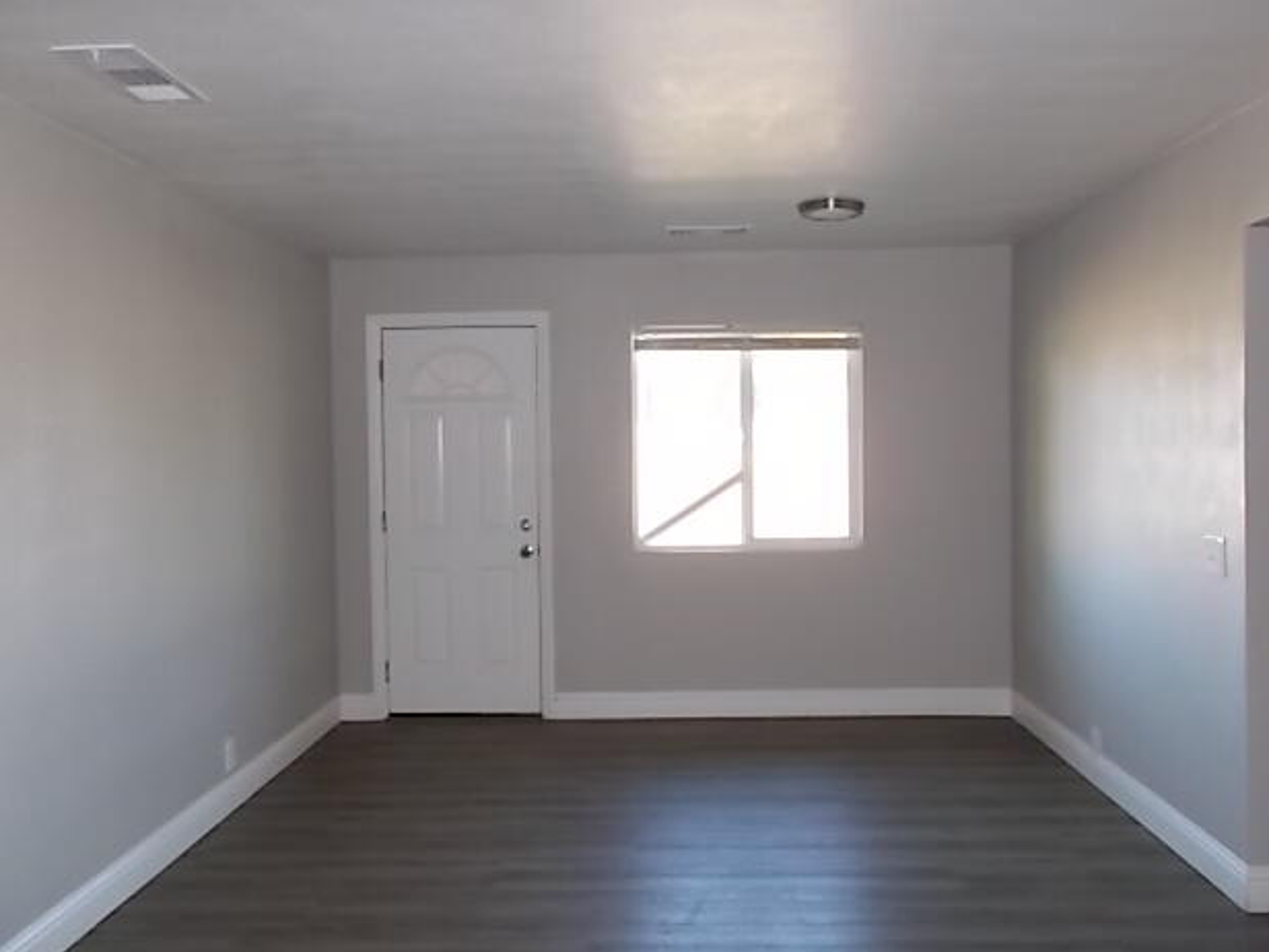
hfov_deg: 65.3
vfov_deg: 51.3
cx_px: 657
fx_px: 990
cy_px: 462
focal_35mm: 27
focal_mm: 4.6
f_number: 3.2
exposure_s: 1/25
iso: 200
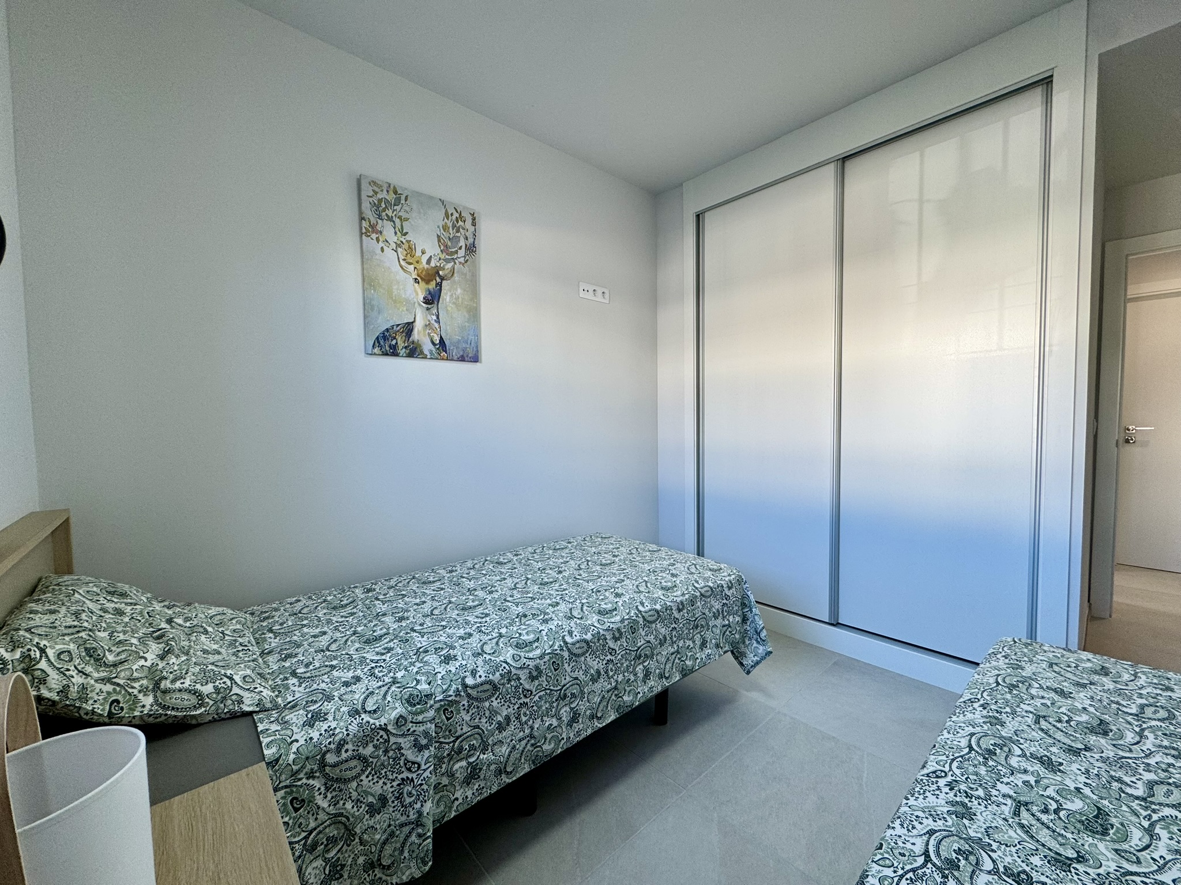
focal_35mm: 14
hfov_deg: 102.1
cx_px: 590
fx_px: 478
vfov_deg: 85.7
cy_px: 442
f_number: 2.2
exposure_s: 1/99
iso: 80
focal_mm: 2.22
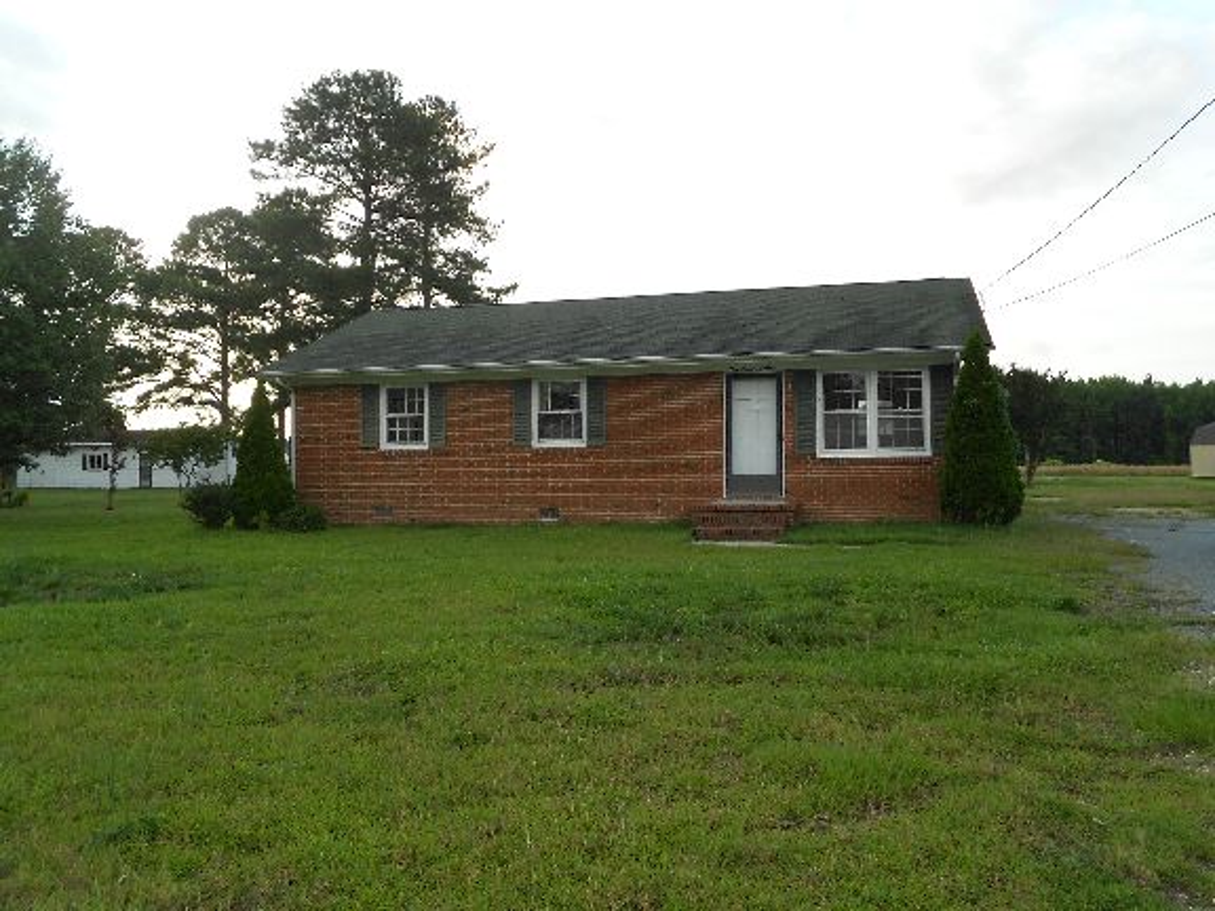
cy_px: 456
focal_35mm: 29
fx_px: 1018
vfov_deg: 48.2
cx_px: 608
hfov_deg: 61.7
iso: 80
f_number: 3.4
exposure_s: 1/200
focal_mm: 5.1
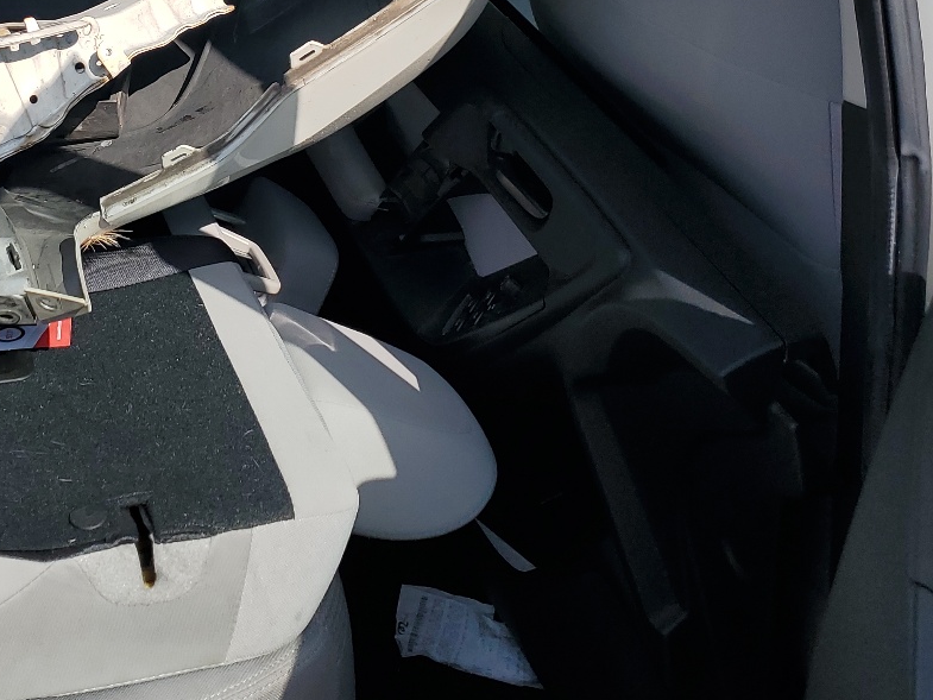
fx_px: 1429
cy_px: 53
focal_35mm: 53
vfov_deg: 26.5
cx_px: 134
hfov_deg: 34.6
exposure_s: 1/3333
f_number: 1.5
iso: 50
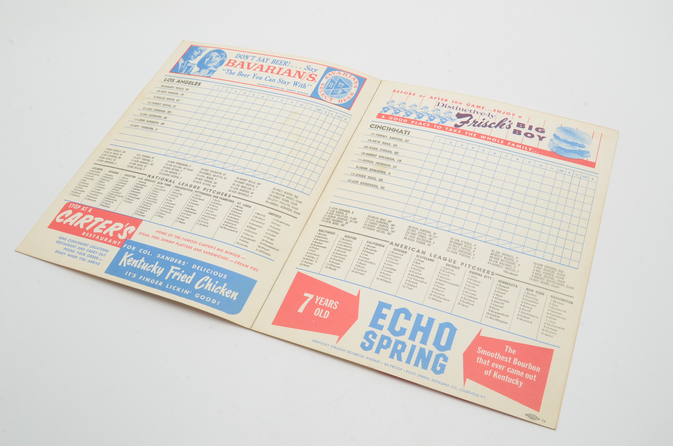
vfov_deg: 36.7
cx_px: 336
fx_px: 672
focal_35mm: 36
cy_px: 223
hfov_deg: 53.2
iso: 200
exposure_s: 1/125
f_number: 16
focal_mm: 24
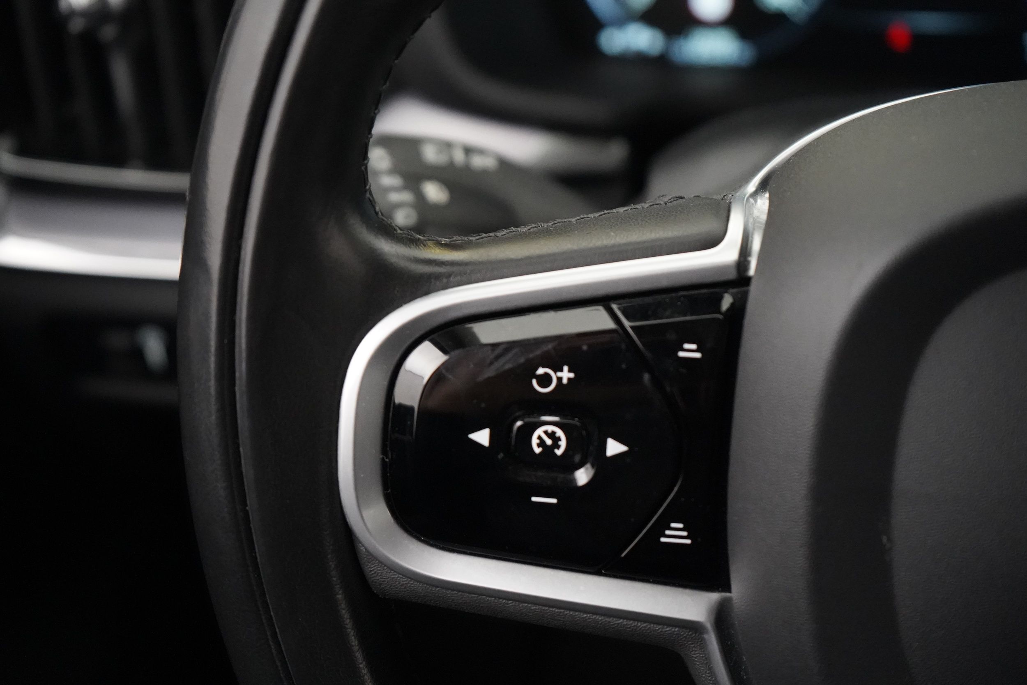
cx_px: 514
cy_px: 342
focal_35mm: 48
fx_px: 1369
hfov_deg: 41.1
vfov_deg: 28.1
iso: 12800
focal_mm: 48
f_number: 4.5
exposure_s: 1/125
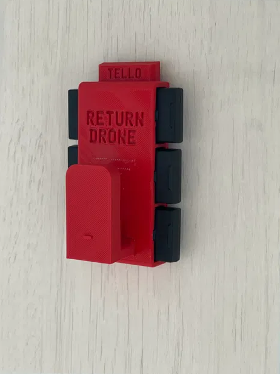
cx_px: 141
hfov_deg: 22.6
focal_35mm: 65
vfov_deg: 29.8
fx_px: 701
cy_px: 186
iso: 100
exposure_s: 1/121
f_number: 2.2
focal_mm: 7.5
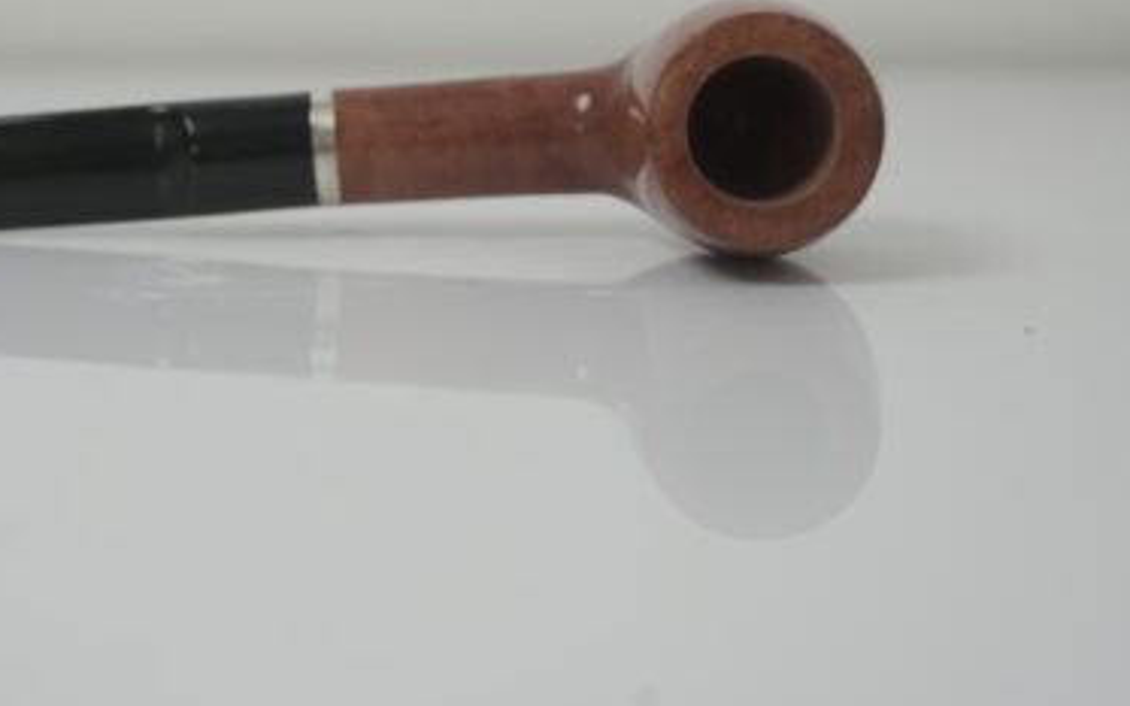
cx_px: 406
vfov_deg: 15.8
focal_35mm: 82
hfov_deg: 25.1
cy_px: 112
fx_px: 2525
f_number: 5.6
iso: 500
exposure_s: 1/125
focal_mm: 50
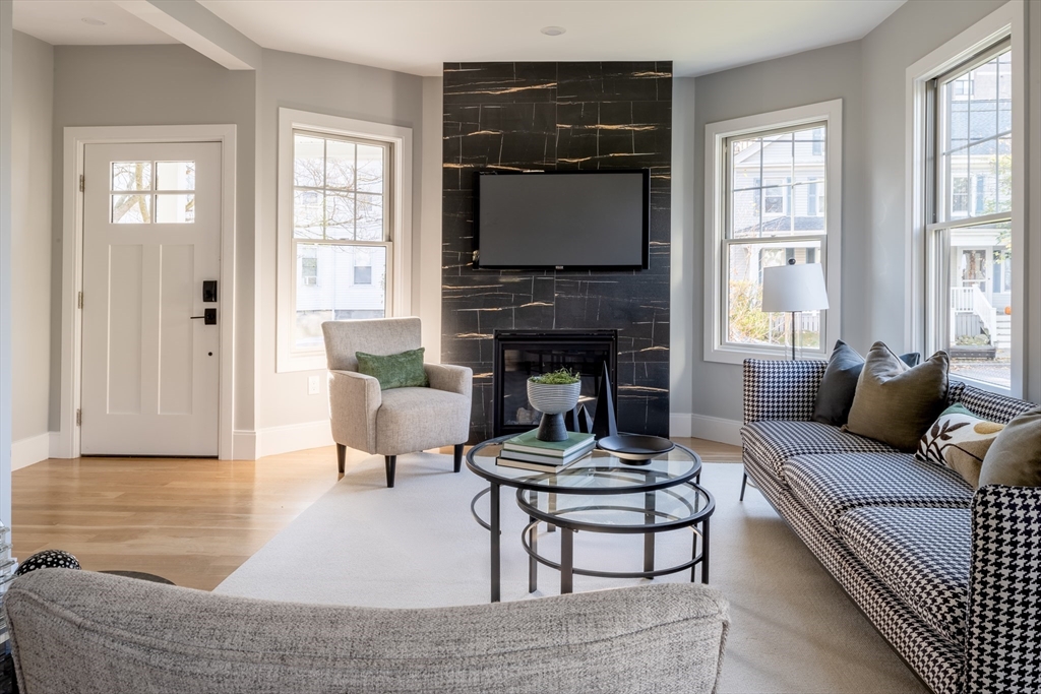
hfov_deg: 73.7
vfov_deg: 53.1
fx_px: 694
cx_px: 520
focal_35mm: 24
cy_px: 347
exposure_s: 1/30
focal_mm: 24
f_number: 18
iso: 64
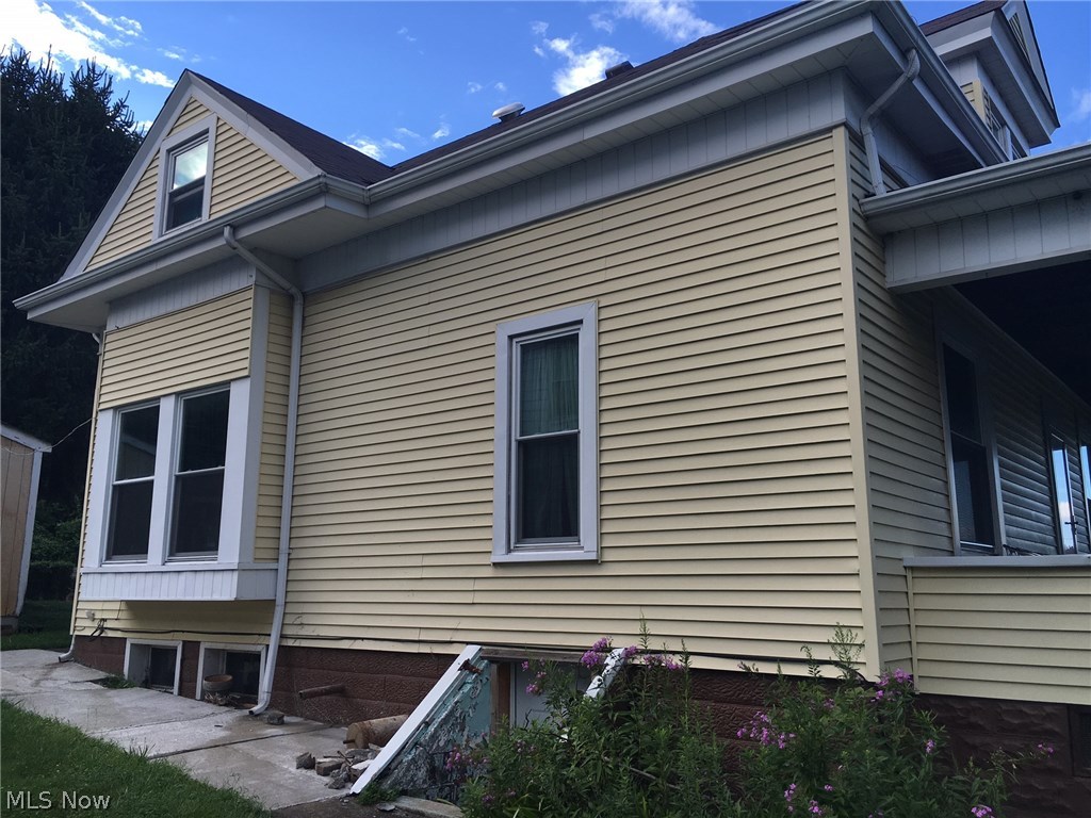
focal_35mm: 29
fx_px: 914
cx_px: 546
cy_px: 409
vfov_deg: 48.2
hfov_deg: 61.7
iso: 25
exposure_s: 1/553
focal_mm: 4.15
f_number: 2.2
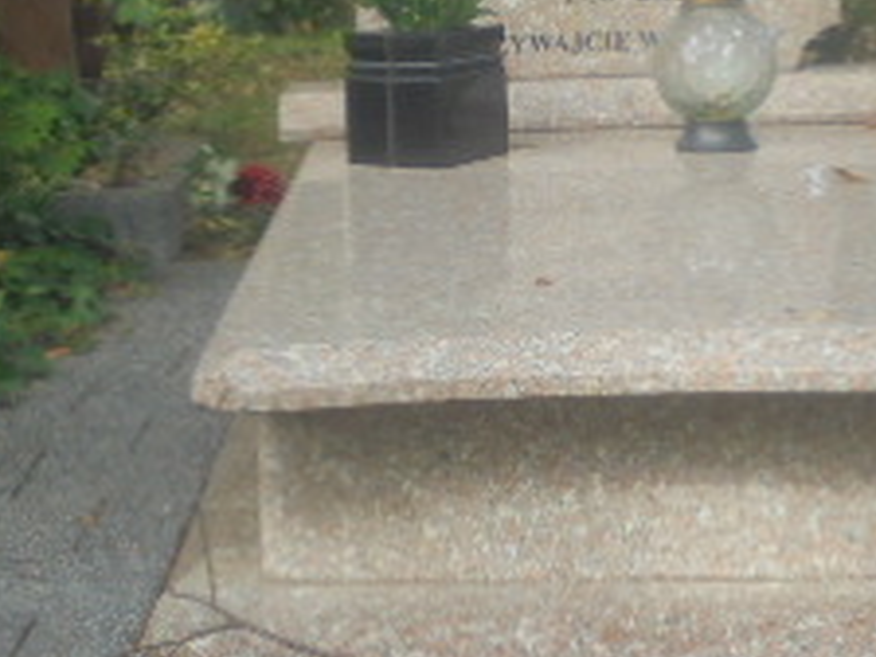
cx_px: 508
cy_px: 203
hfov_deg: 20.2
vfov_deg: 15.2
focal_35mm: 97
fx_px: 2455
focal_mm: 6.1
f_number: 4
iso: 100
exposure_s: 1/160
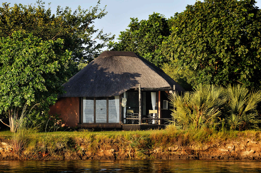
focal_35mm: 300
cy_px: 86
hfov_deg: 6.9
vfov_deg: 4.6
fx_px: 2172
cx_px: 130
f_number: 4
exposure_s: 1/1000
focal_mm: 200
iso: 200
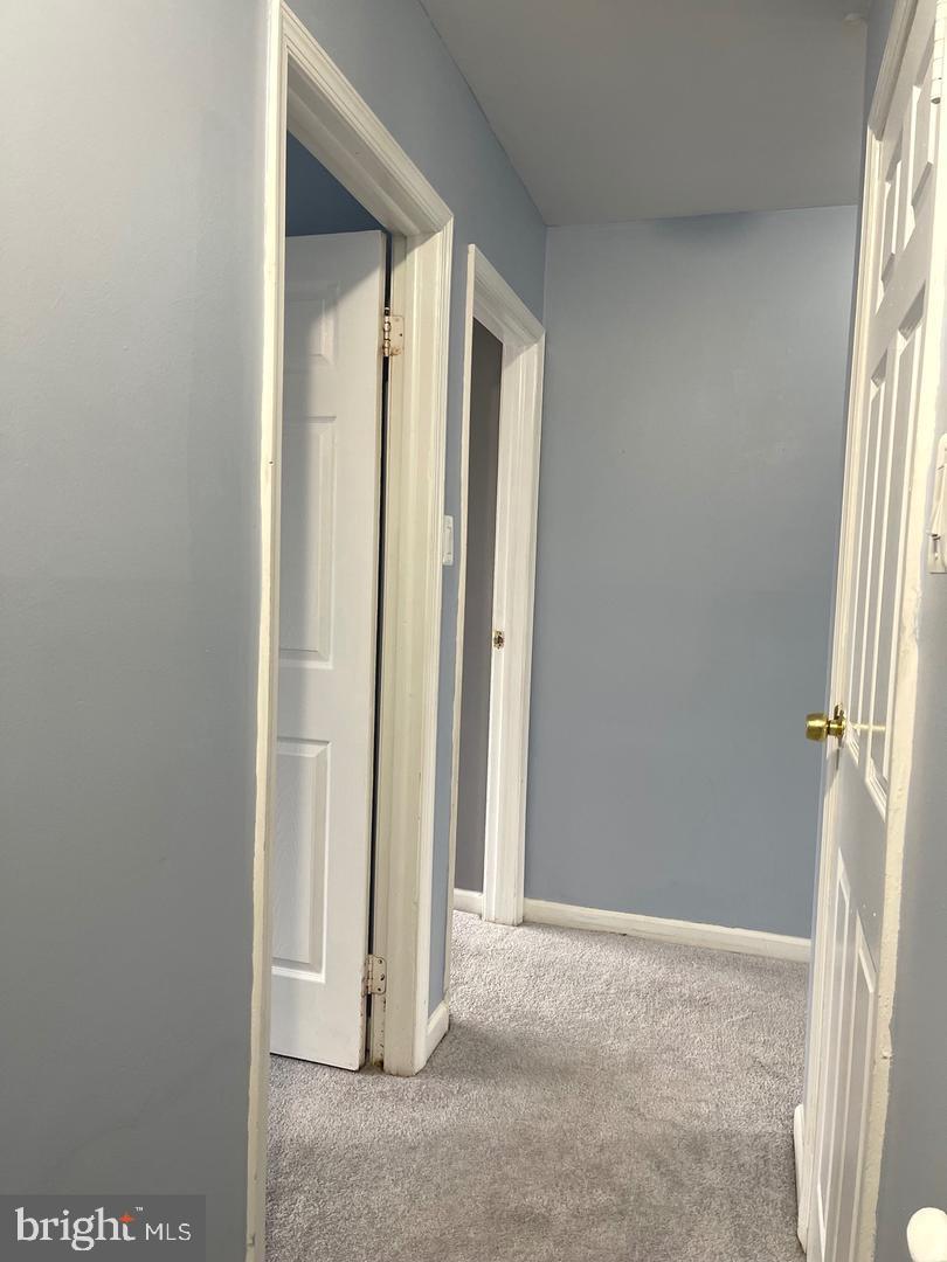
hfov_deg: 53.1
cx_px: 474
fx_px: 948
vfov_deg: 67.3
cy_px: 631
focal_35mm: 26
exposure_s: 1/60
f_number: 1.6
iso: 160
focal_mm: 5.1
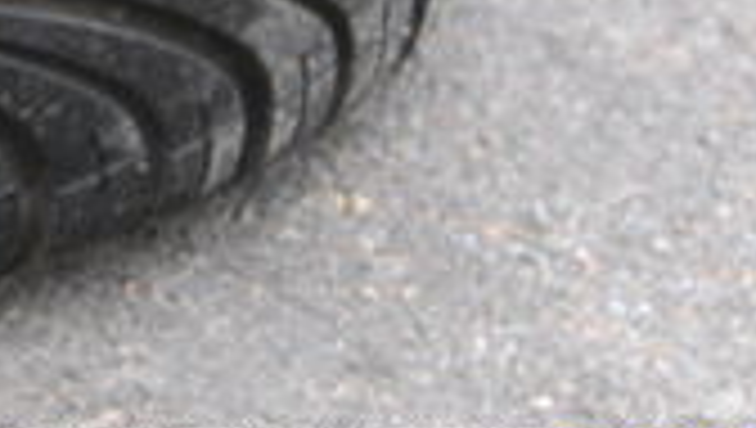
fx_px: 5399
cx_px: -670
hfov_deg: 7.7
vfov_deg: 4.5
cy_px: -460
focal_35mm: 269
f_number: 5.3
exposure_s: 1/50
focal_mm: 45
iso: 200
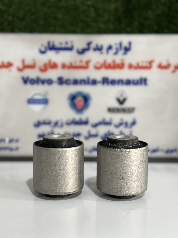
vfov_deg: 39.7
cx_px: 89
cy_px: 119
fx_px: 329
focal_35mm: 48
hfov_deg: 30.3
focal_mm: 6.86
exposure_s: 1/100
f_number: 1.78
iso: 160
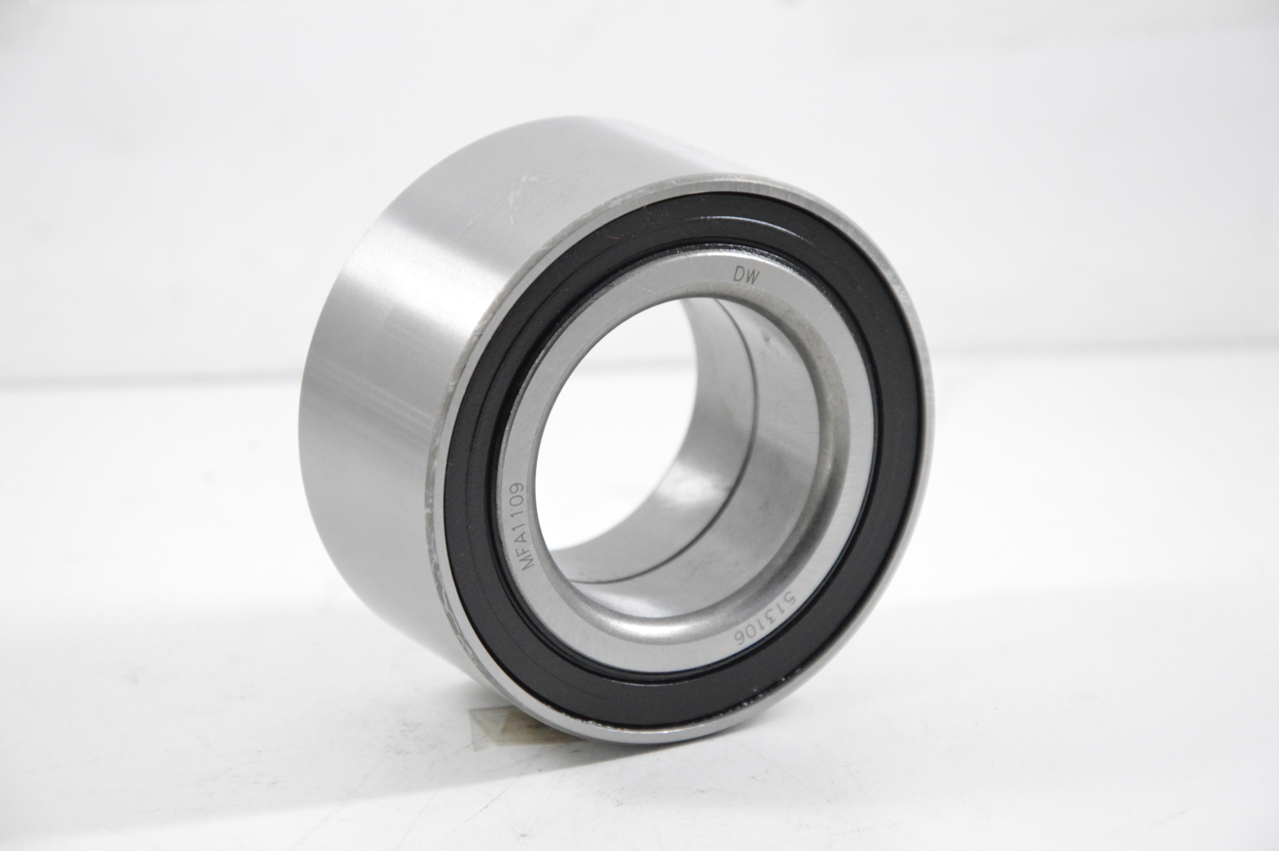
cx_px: 640
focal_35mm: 158
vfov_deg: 8.7
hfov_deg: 13.1
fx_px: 5591
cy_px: 426
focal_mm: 105
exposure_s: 1/100
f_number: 7.1
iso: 3200
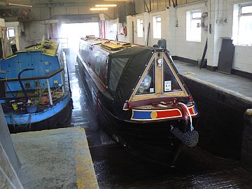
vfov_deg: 39.7
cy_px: 94
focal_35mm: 36
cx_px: 126
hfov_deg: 51.4
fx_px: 262
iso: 200
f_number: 2.8
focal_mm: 6
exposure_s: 1/8
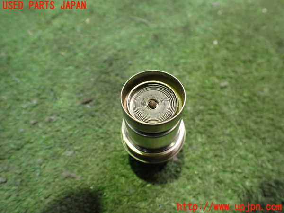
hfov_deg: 60.0
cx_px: 142
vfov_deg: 46.8
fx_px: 246
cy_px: 106
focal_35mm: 30
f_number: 2.3
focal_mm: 5.4
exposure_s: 1/30
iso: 1000
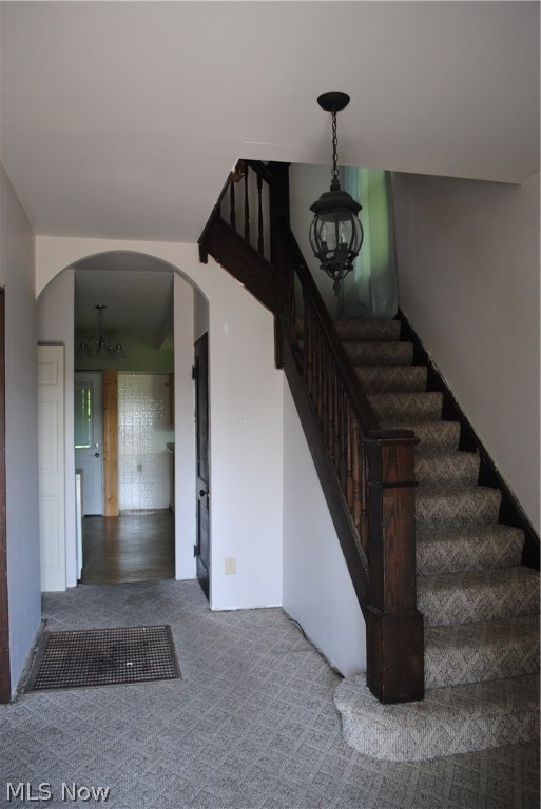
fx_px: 608
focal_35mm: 27
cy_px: 404
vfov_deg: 67.4
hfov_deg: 48.0
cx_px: 270
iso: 200
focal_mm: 18
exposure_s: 1/50
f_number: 3.5
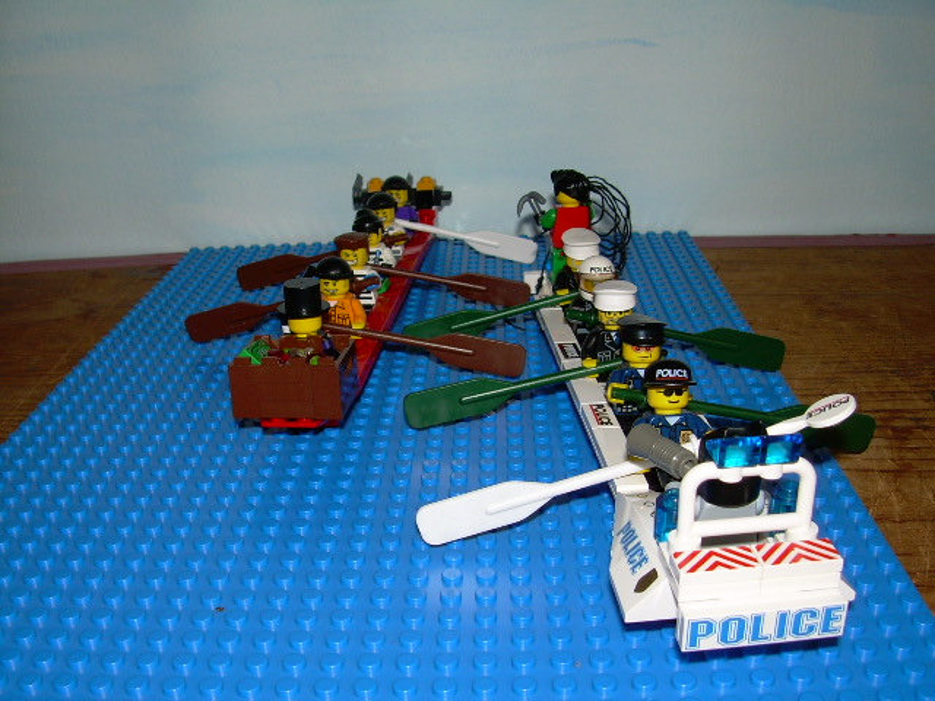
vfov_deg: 37.7
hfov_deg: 49.0
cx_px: 468
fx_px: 1026
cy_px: 350
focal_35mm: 38
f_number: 4.6
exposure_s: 1/60
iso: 84
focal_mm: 6.3
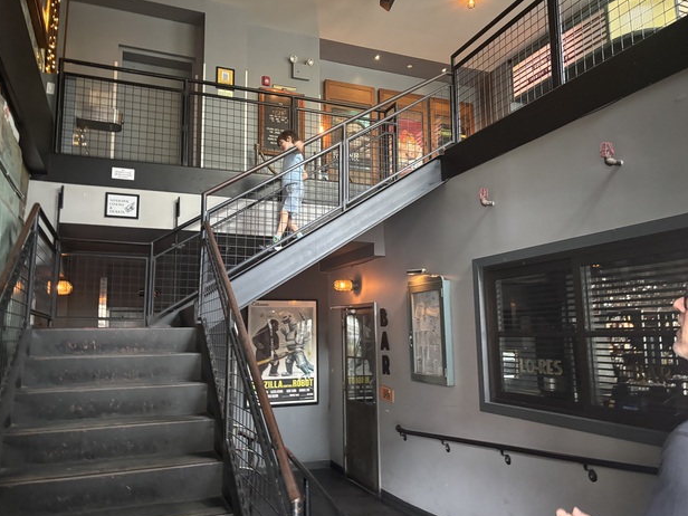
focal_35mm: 27
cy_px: 254
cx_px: 332
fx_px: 537
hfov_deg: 65.3
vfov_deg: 51.4
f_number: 1.6
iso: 500
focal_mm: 5.96
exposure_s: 1/43
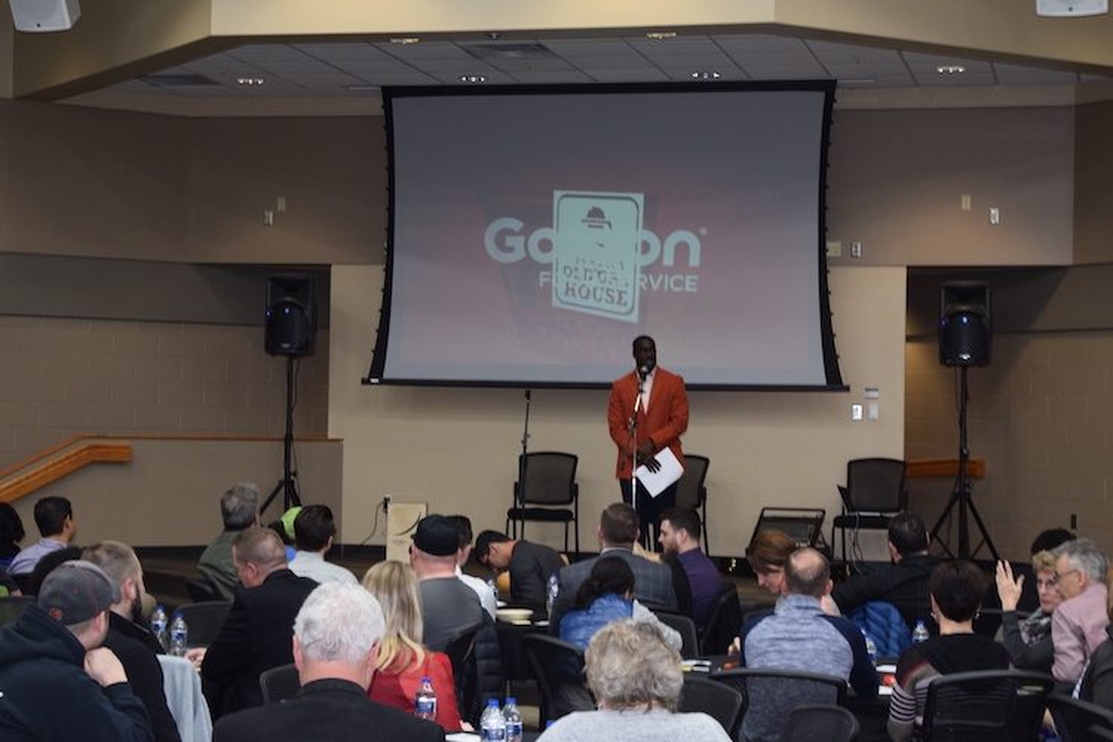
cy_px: 371
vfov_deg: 18.2
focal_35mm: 75
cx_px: 556
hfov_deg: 27.0
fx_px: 2319
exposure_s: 1/80
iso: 800
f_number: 5.6
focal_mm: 50
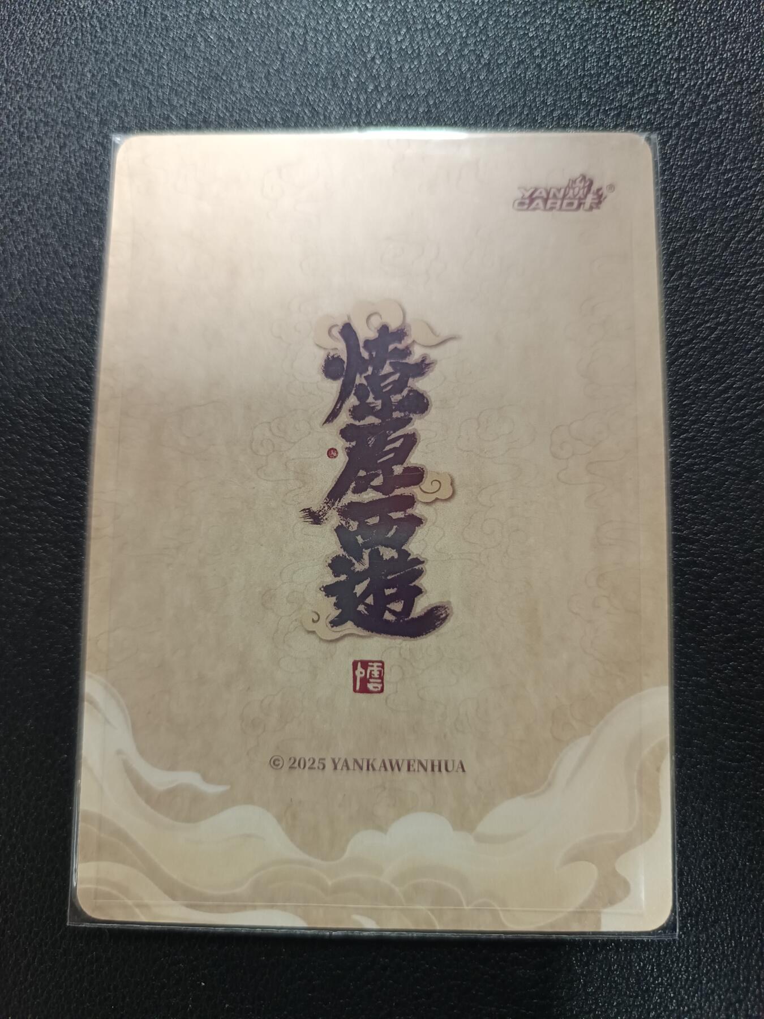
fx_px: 706
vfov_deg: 71.6
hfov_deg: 56.8
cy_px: 510
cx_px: 382
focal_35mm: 24
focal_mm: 5.31
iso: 1110
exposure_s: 1/50
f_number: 1.7
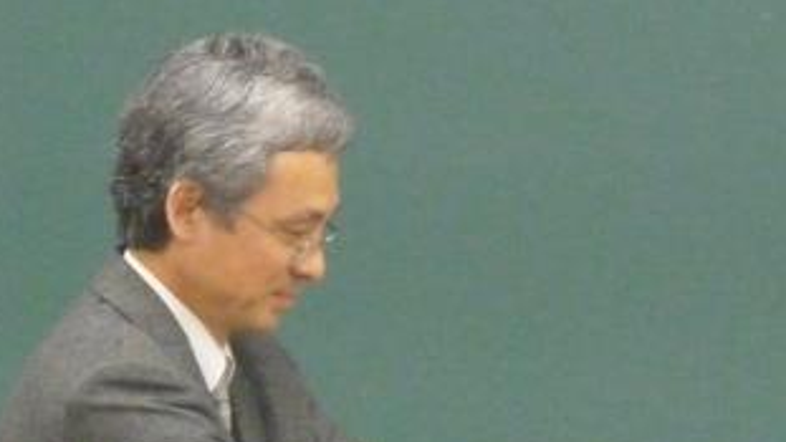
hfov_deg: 2.5
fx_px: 17738
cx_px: 680
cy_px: 495
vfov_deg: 1.4
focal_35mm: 851
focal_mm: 43.3
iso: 800
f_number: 3.7
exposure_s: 1/50
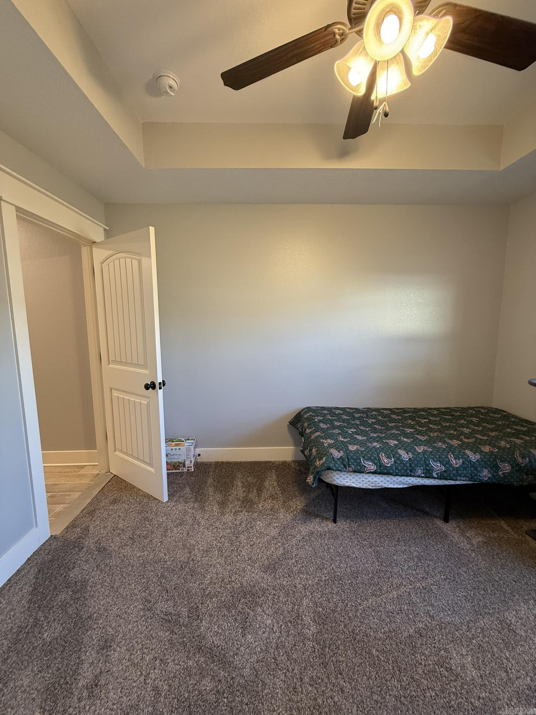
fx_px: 289
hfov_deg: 85.7
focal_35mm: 14
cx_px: 268
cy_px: 358
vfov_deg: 102.1
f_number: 2.2
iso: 320
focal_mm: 2.22
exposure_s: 1/120
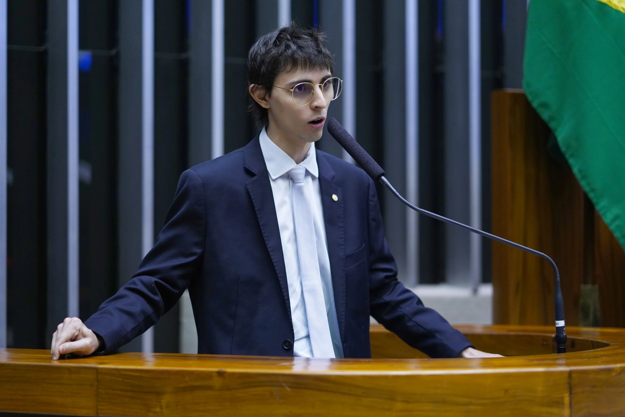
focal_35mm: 85
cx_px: 312
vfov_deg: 16.1
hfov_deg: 23.9
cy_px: 208
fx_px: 1476
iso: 2500
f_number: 1.8
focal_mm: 85
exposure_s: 1/320
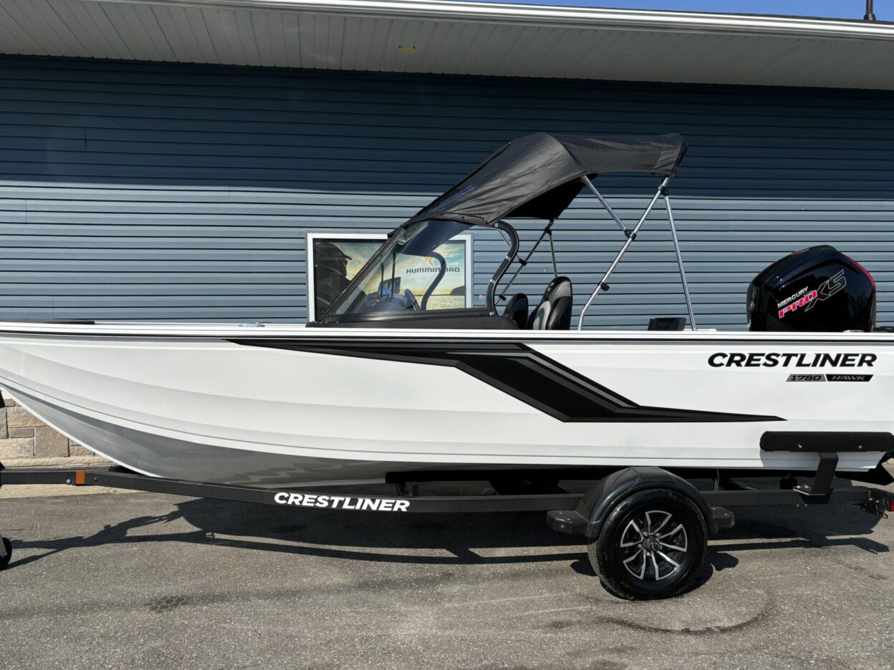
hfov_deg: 60.0
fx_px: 775
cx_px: 436
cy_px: 358
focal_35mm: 30
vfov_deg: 46.8
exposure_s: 1/5076
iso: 50
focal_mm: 5.96
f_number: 1.6
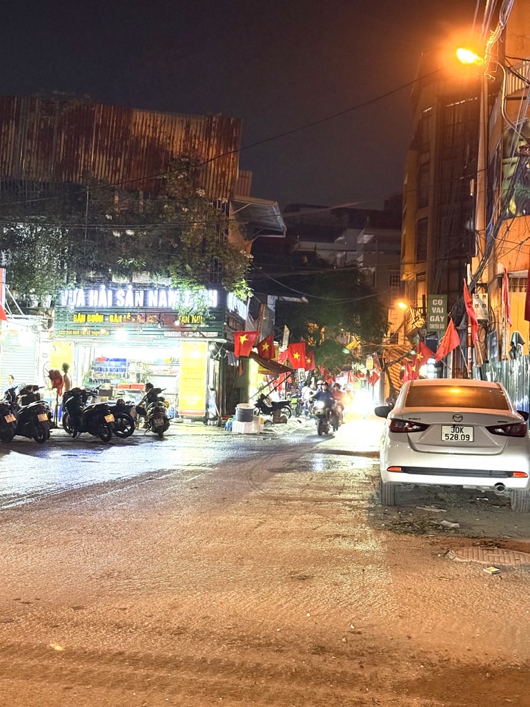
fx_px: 980
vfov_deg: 39.7
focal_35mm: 48
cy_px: 354
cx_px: 265
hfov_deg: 30.3
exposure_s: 1/33
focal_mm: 6.76
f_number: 1.78
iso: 500
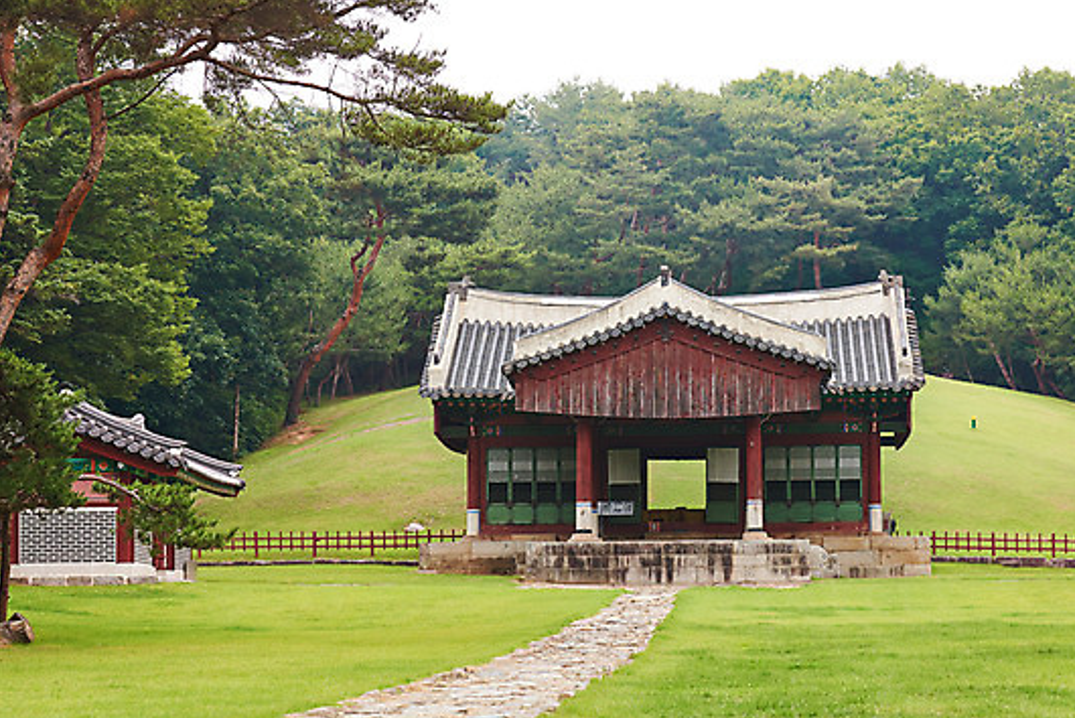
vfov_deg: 13.2
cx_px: 539
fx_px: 3107
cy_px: 367
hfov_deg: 19.6
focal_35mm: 104
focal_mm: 92
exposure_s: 1/400
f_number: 5.6
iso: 400
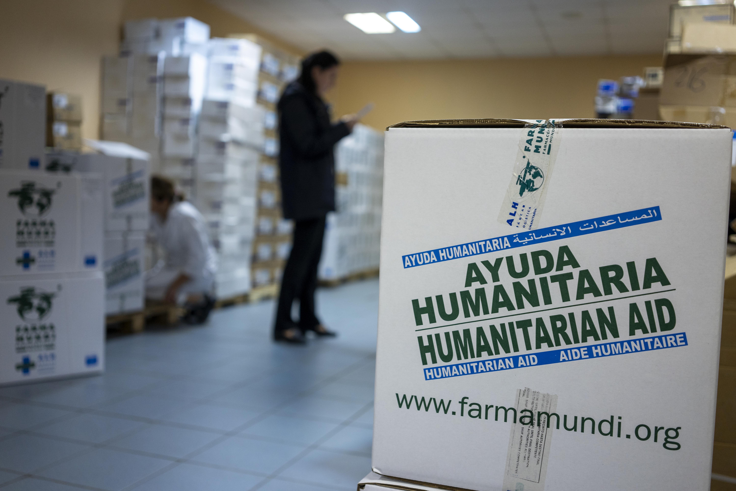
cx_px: 368
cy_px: 246
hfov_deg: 54.4
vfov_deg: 37.9
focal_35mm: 35
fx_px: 715
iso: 800
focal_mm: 35
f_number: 2.8
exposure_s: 1/80
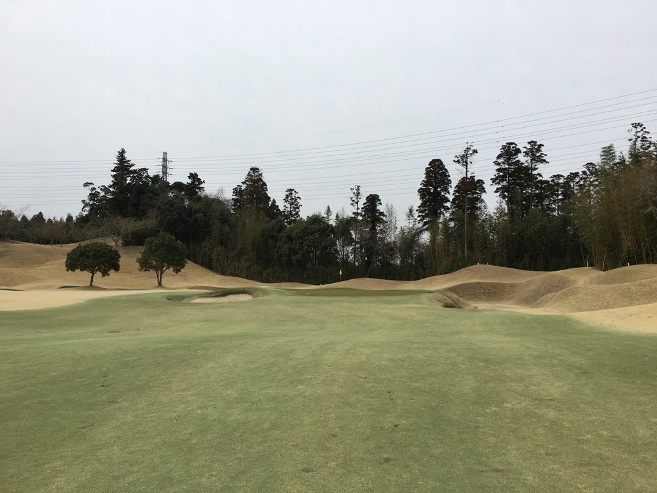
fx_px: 550
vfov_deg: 48.2
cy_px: 246
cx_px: 328
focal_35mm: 29
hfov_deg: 61.7
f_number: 2.2
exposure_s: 1/2404
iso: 25
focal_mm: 4.15
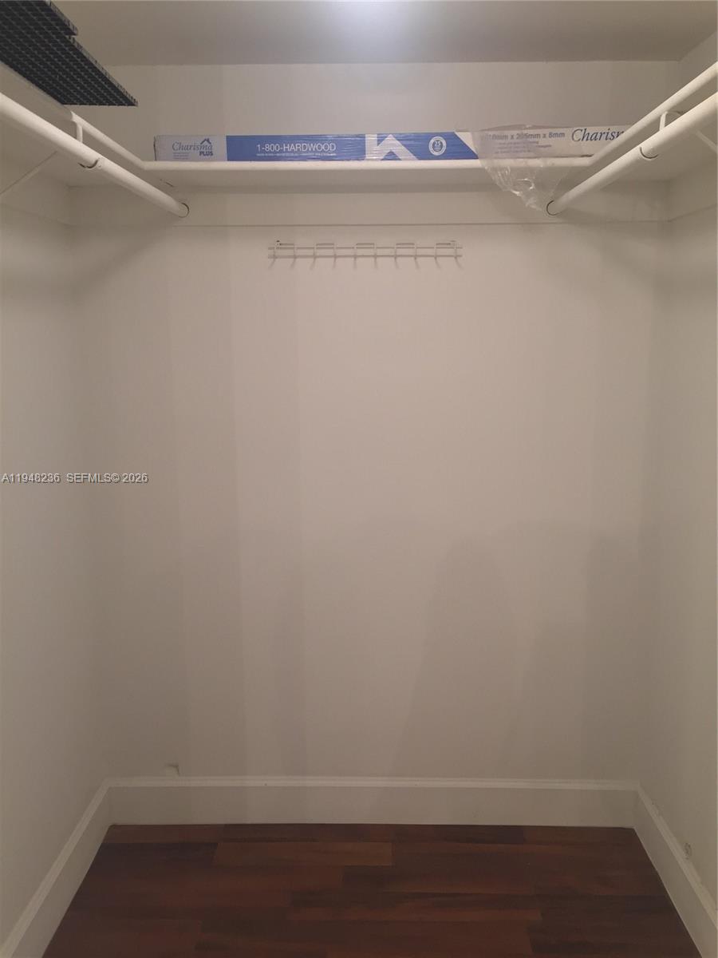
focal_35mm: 29
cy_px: 479
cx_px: 359
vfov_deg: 61.7
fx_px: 802
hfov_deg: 48.2
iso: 80
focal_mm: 4.15
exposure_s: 1/30
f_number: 2.2
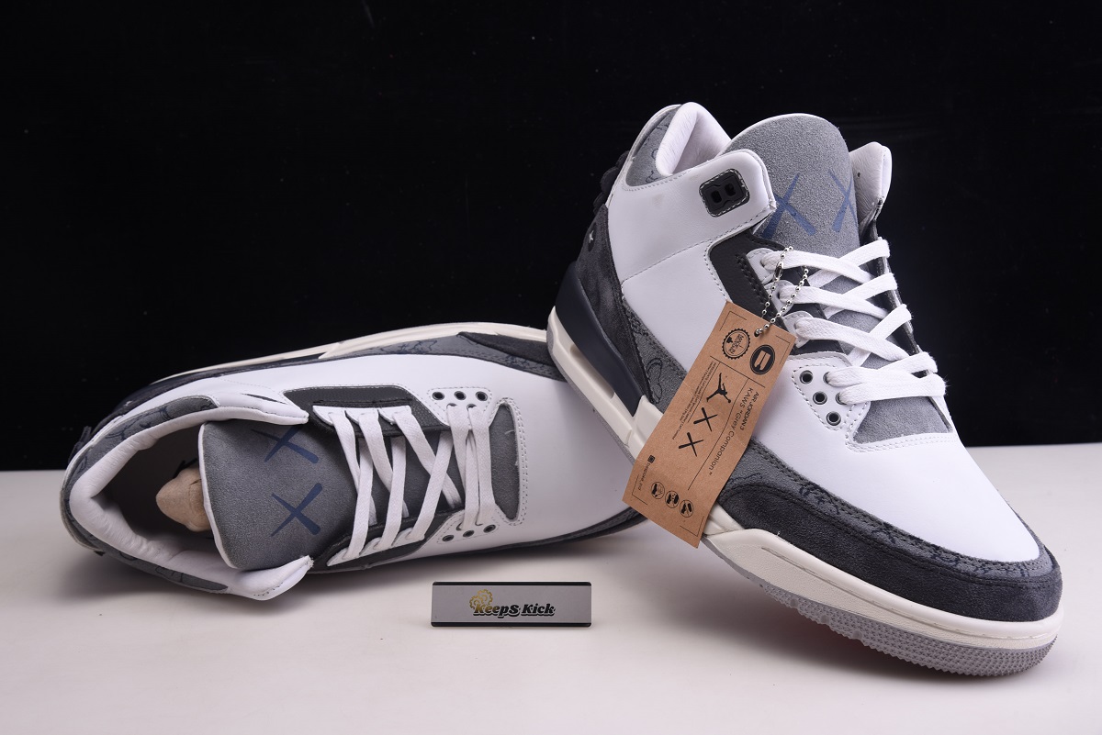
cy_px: 368
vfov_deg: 23.4
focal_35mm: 58
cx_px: 551
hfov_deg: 34.5
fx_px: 1776
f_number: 13
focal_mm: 58
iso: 100
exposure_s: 1/125
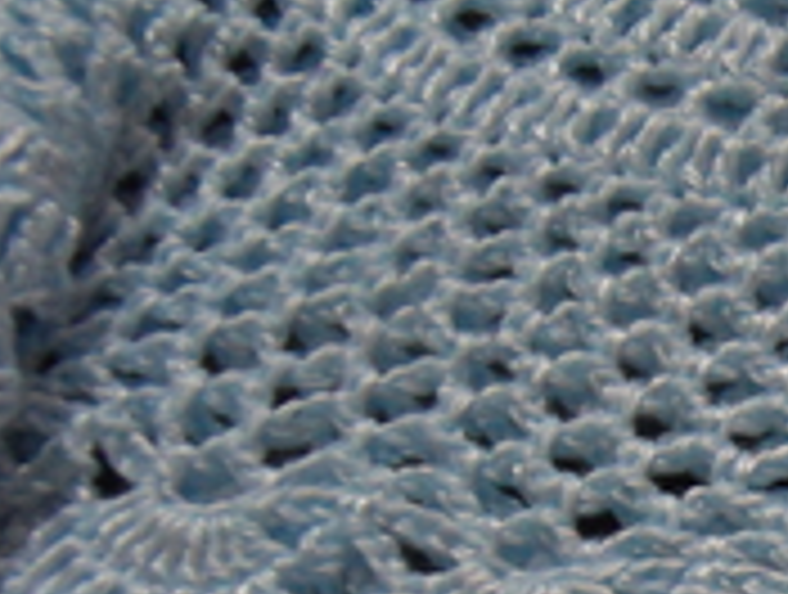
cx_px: 1202
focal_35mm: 113
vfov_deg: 12.7
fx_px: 2578
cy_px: 790
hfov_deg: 15.9
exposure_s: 1/20
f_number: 3.9
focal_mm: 6.3
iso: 400
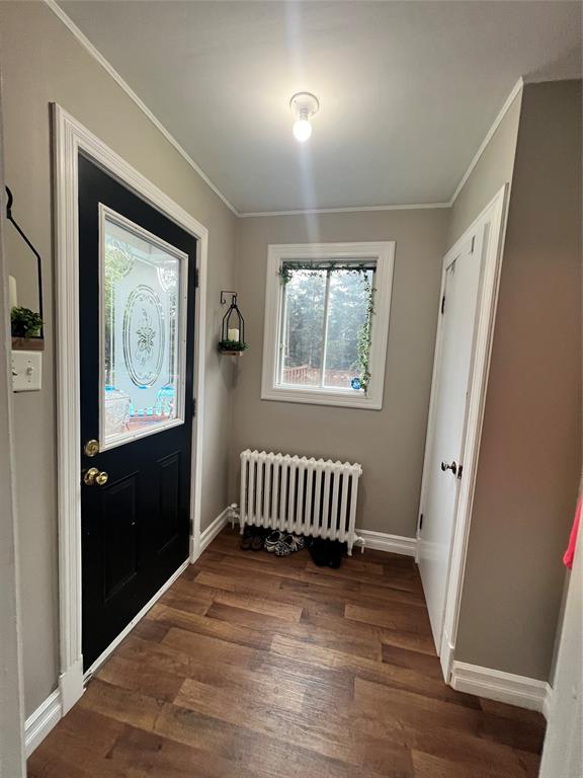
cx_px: 292
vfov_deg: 106.2
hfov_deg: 89.9
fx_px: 292
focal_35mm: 13
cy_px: 389
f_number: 1.8
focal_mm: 1.57
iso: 250
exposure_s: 1/120
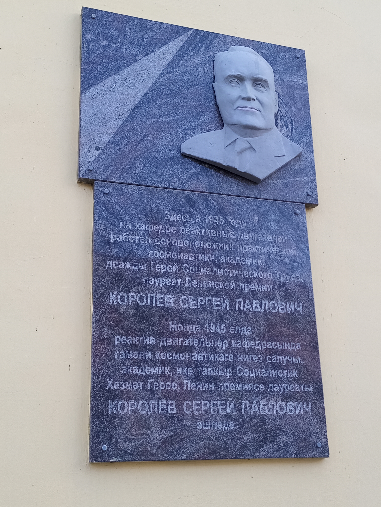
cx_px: 190
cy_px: 254
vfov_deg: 41.2
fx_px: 675
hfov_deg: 31.5
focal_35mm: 46
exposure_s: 1/136
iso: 110
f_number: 1.8
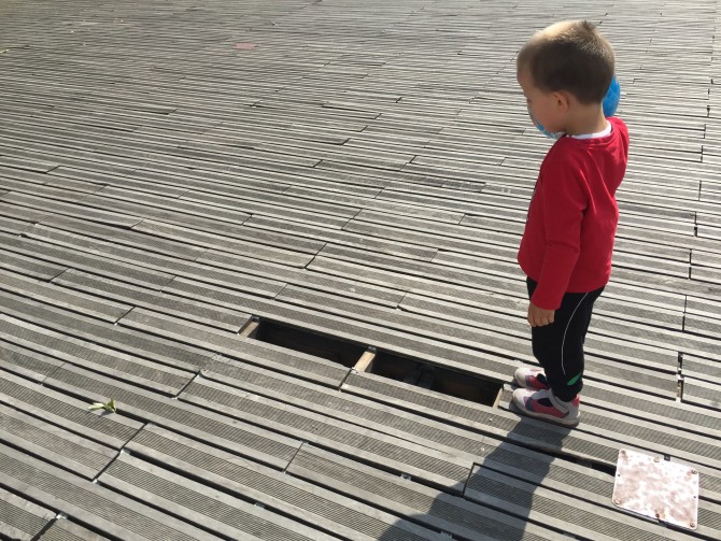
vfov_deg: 48.3
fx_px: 604
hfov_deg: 61.6
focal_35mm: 29
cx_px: 360
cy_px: 270
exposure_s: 1/1883
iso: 32
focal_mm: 4.15
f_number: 2.2
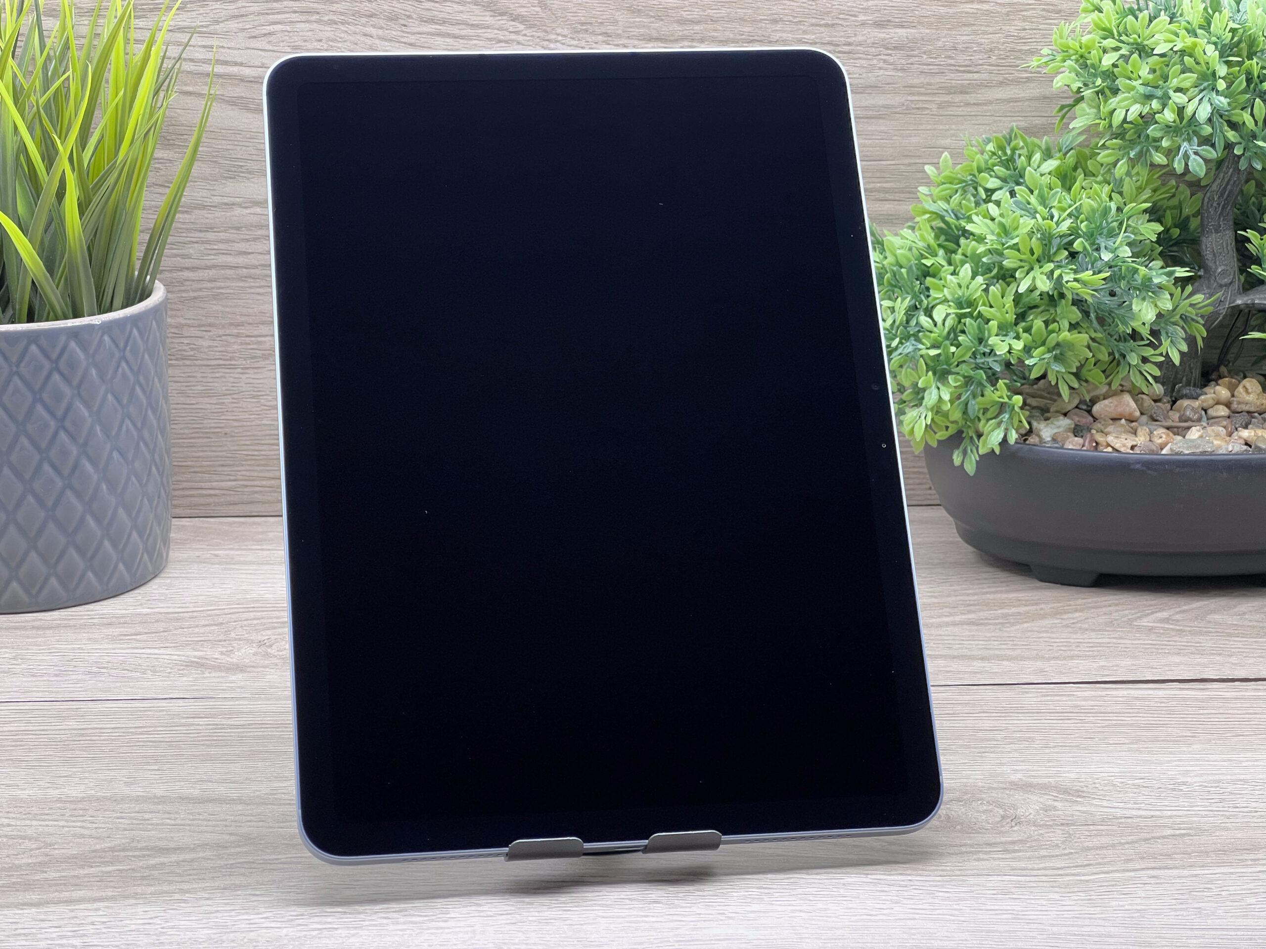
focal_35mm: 77
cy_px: 474
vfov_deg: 19.1
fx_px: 2816
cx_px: 633
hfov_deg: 25.3
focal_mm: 9
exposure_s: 1/100
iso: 160
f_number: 2.8
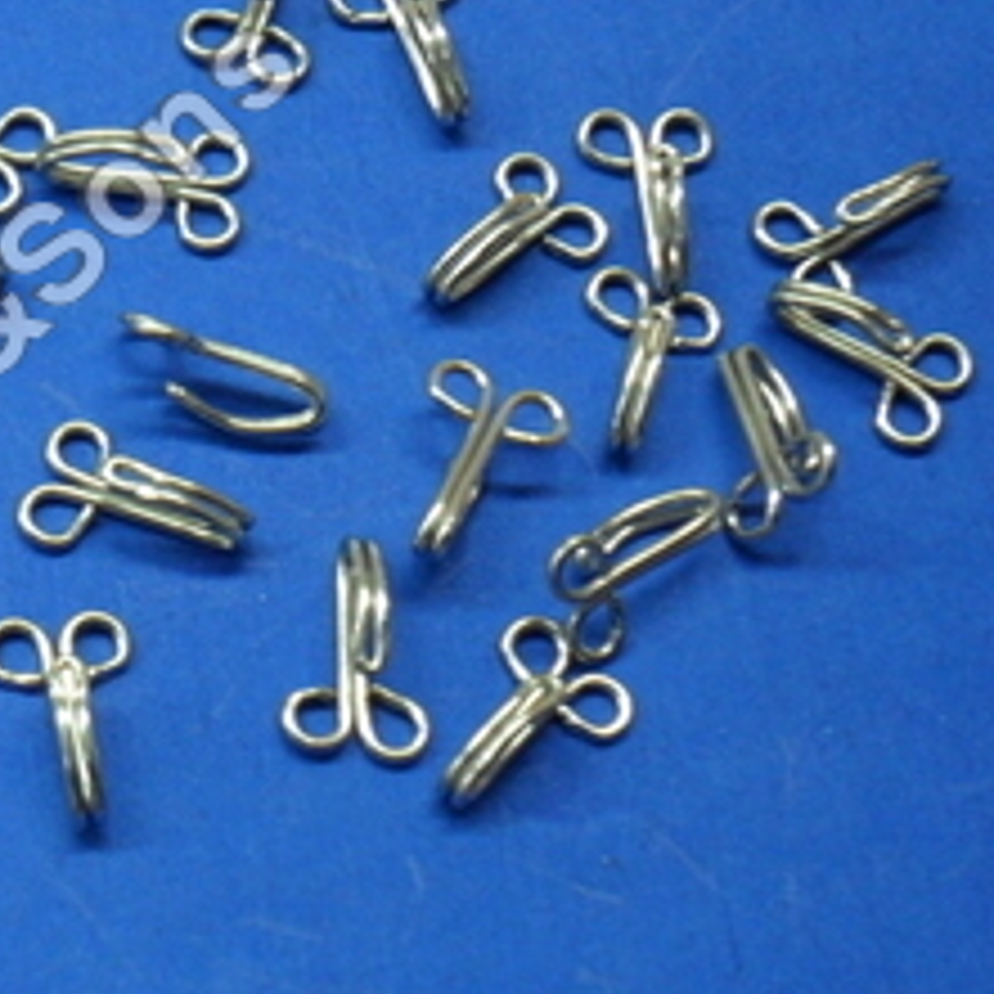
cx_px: -22
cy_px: 331
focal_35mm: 88
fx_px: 2859
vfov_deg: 19.7
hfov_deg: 19.1
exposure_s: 1/4
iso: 200
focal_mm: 7.8
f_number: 4.5
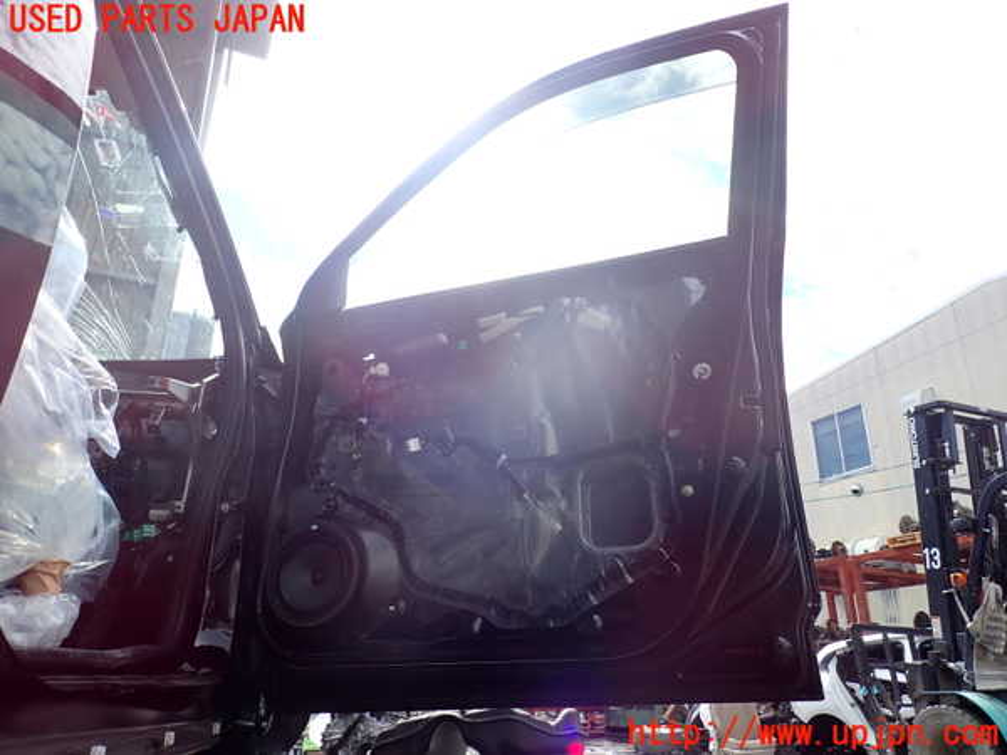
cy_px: 378
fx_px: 727
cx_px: 504
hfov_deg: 69.4
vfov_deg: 54.9
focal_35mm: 25
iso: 100
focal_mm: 4.5
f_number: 2.8
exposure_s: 1/640
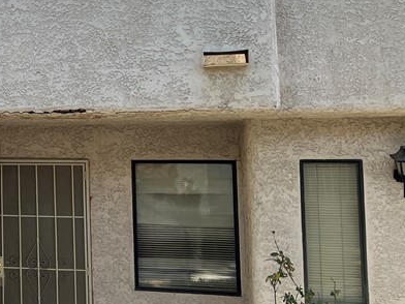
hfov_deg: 25.0
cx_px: -113
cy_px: 95
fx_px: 796
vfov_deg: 21.5
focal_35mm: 68
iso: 50
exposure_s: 1/418
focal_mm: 5.7
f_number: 1.5
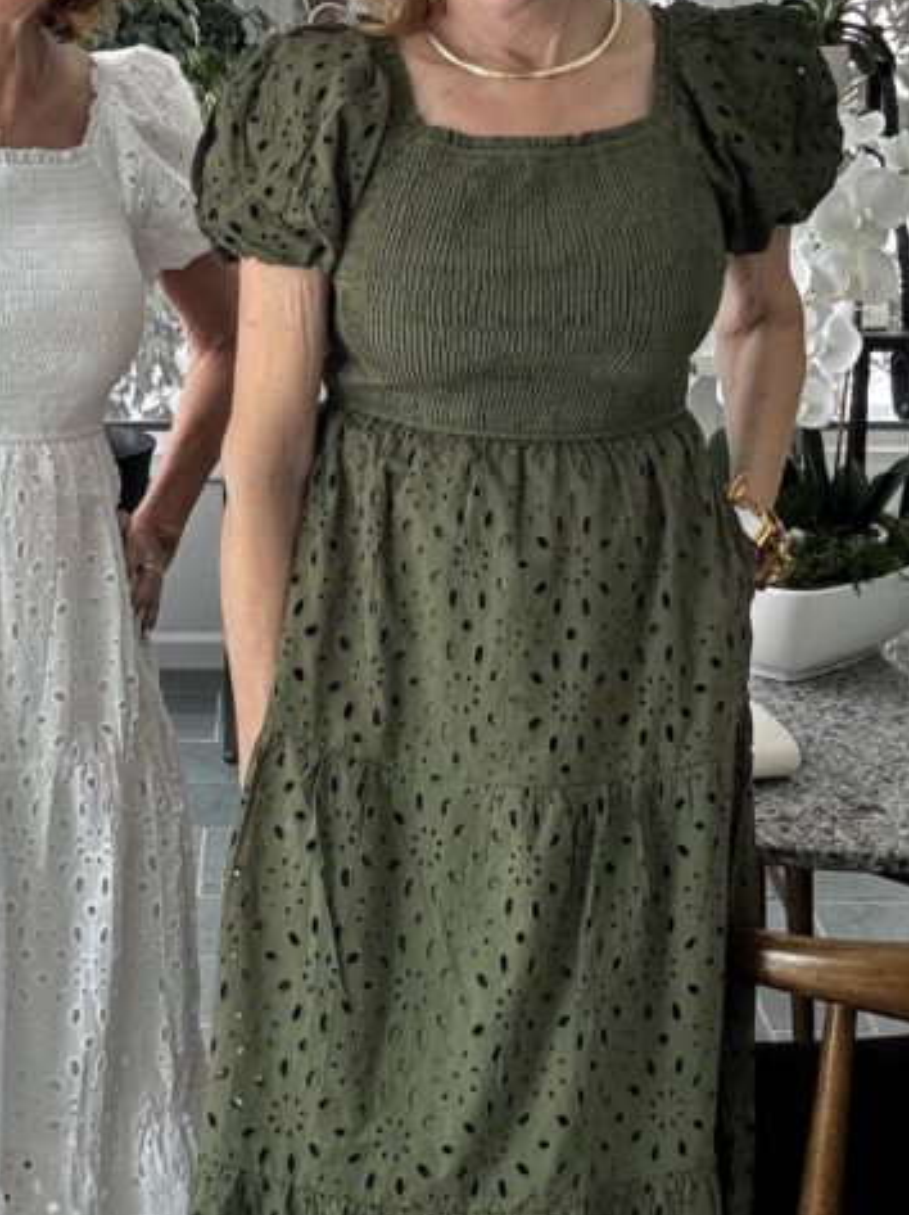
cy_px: 393
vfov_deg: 29.6
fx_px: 2279
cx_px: 303
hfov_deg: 22.5
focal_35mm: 65
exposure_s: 1/120
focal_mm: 2.69
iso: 64
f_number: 1.9
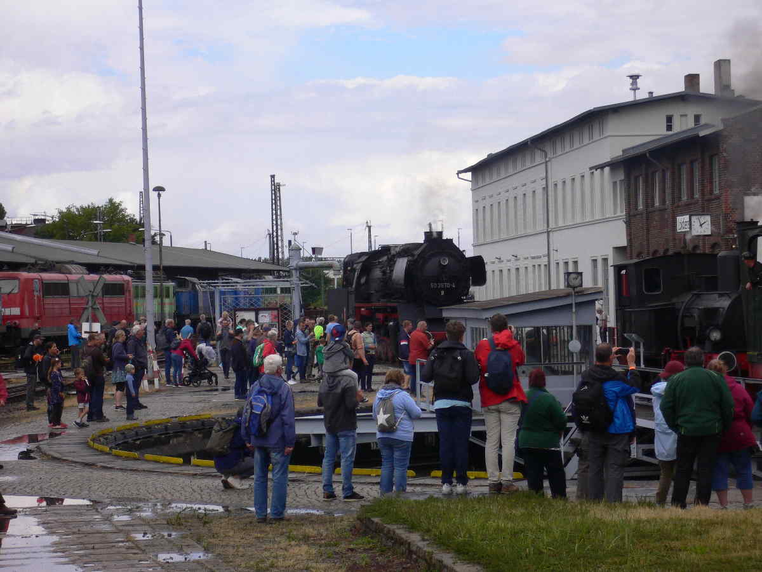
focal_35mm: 105
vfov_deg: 14.1
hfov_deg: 18.7
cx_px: 381
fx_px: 2311
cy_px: 286
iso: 100
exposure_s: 1/640
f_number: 5
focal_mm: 17.4
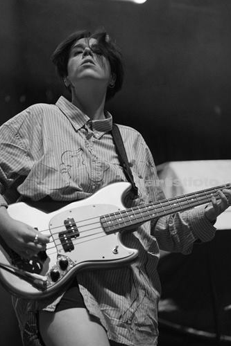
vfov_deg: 28.0
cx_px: 127
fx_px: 693
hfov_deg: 18.9
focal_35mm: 72
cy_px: 209
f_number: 1.8
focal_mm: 50
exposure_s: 1/800
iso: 2000
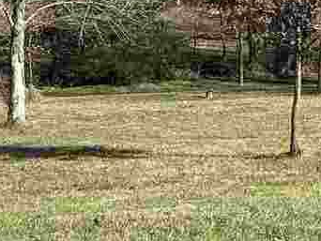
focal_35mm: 101
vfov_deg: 14.6
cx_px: 566
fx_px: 937
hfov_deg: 16.5
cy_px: 73
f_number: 1.78
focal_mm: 6.86
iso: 80
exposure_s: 1/2882
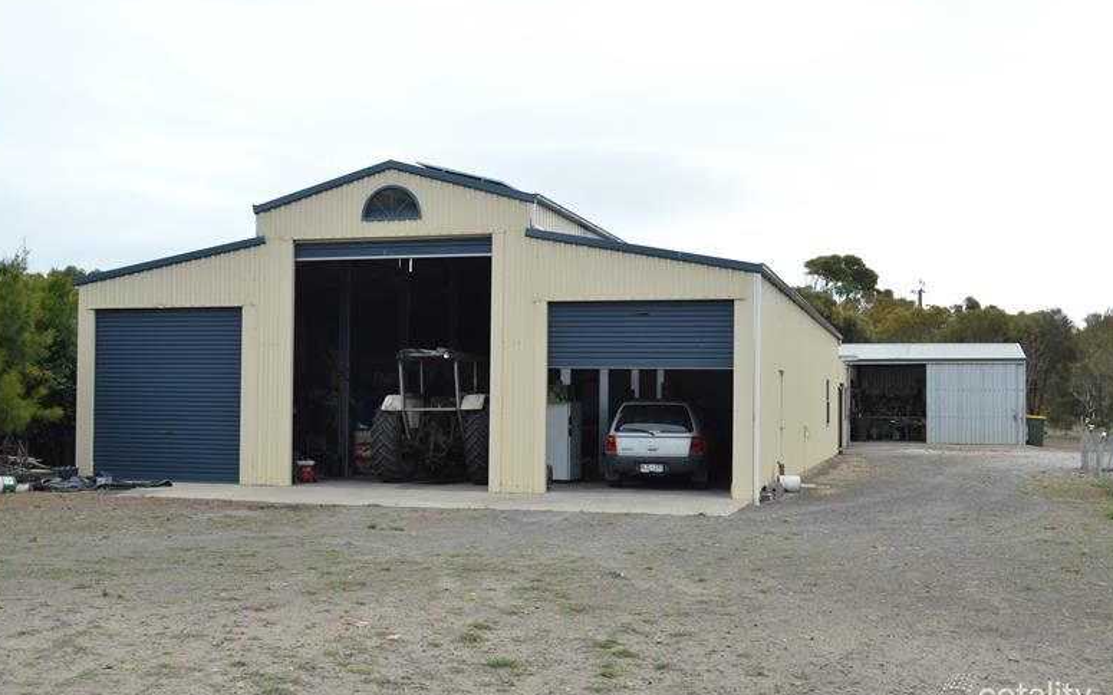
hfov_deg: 48.2
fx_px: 1243
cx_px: 556
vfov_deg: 31.2
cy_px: 364
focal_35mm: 41
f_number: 7.1
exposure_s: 1/200
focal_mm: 26
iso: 100
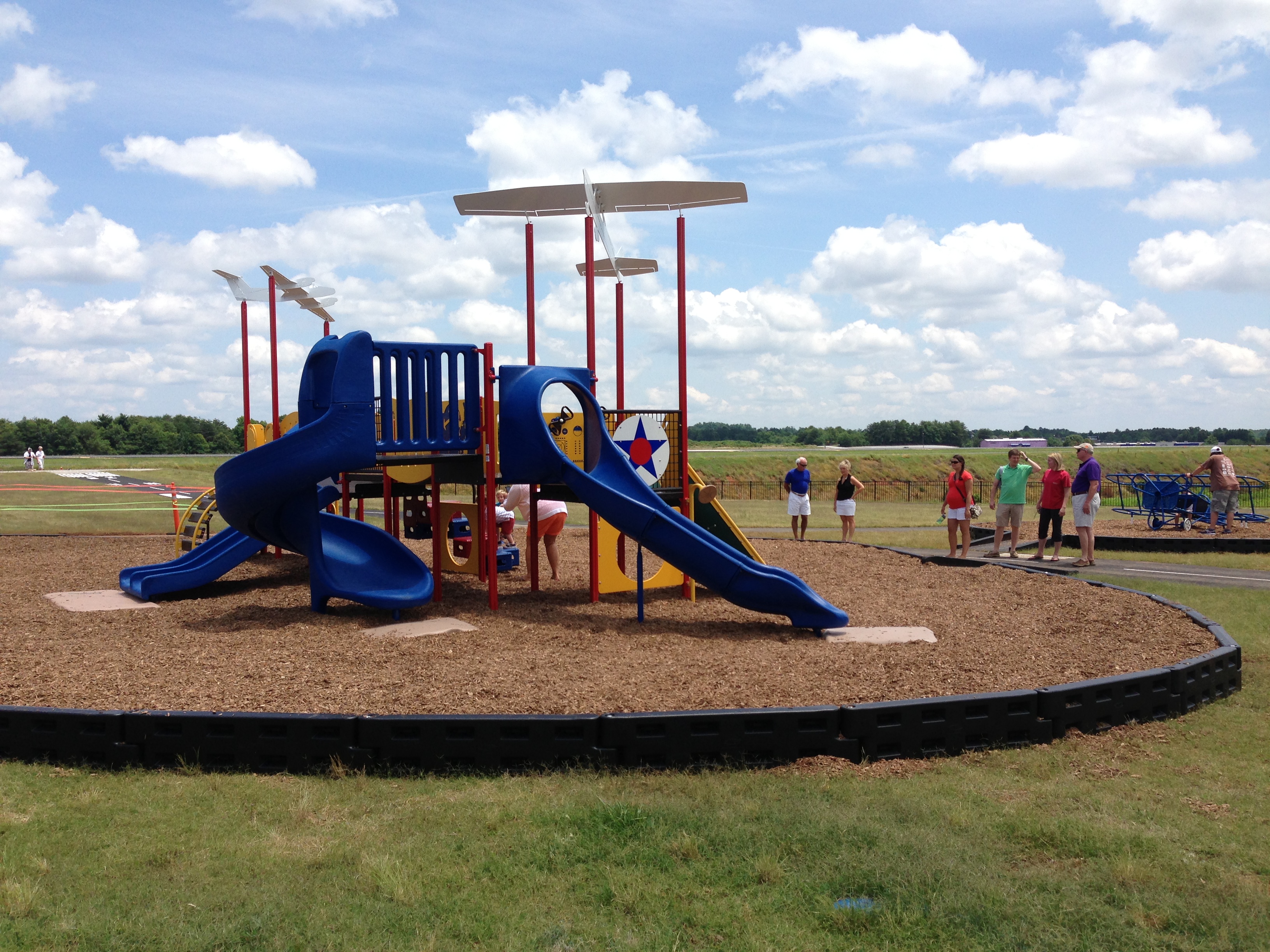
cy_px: 476
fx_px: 1211
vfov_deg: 42.9
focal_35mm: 33
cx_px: 635
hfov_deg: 55.4
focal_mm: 4.13
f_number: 2.4
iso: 50
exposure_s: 1/1642
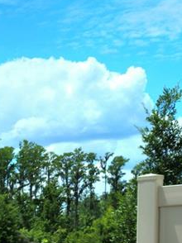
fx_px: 660
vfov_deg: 19.2
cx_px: -166
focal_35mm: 94
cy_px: 325
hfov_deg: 13.7
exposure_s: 1/3333
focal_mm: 5.4
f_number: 1.8
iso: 25
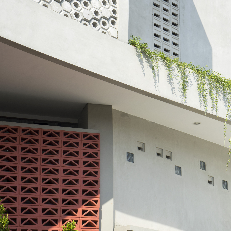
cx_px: 115
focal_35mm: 72
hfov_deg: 24.0
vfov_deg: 23.8
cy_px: 70
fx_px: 544
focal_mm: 56
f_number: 14
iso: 100
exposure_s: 1/160
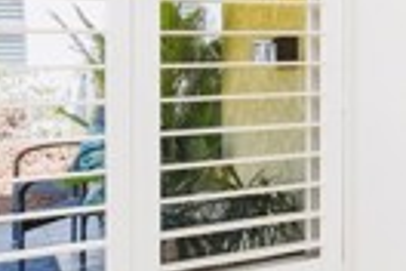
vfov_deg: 19.7
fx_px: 767
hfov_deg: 19.8
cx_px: 769
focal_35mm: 68
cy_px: 43
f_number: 8
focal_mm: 14
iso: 100
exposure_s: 1/8
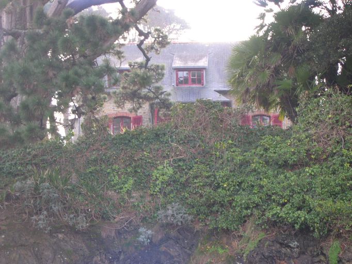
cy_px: 132
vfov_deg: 14.5
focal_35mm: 102
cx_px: 176
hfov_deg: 19.3
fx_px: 1038
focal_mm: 21.6
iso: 100
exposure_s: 1/34.6
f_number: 4.8
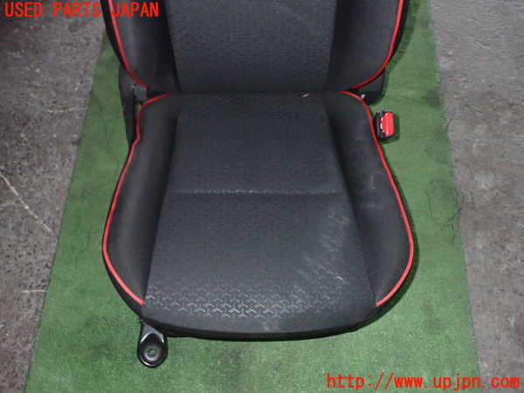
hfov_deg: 60.0
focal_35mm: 30
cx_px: 262
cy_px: 196
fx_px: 454
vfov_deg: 46.8
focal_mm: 5.4
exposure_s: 1/30
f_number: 6.3
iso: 1000
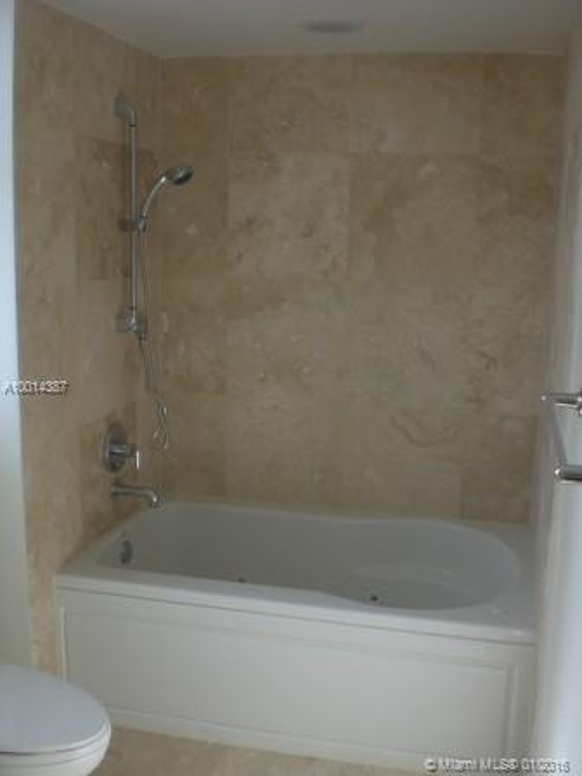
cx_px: 291
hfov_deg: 37.7
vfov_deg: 49.0
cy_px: 388
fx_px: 852
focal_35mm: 38
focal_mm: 6.3
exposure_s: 1/100
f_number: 3.1
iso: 50
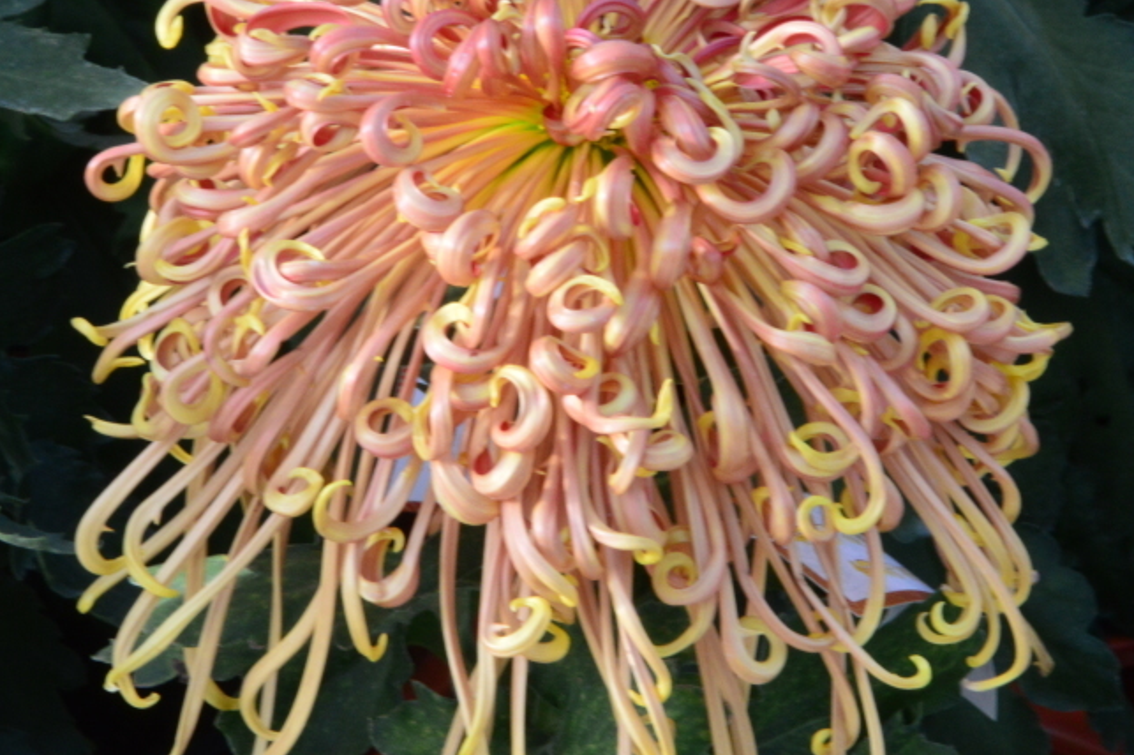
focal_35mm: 227
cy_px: 306
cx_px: 617
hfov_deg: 9.1
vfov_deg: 6.1
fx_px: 7140
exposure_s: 1/8
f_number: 36
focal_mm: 95
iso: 900
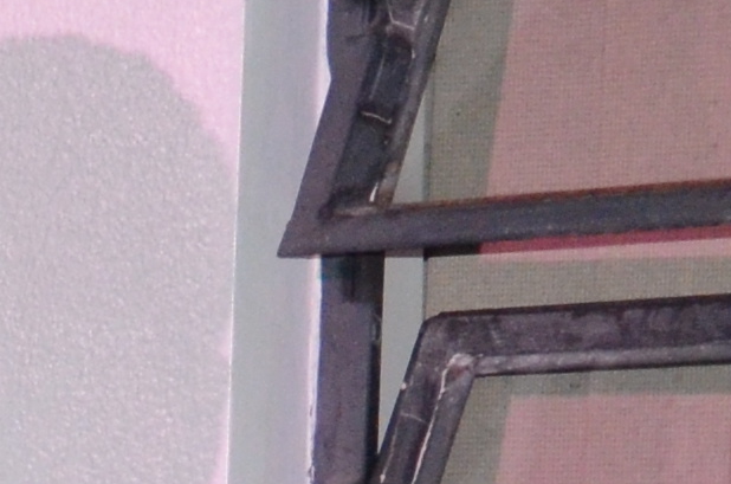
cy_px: 1385
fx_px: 7759
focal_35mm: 383
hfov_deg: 4.9
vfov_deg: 3.5
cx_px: -1987
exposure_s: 1/60
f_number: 4.2
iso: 1600
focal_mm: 32
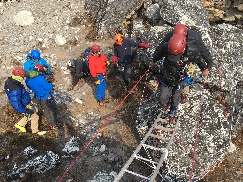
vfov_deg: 48.2
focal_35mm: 29
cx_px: 122
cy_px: 91
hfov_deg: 61.7
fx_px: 204
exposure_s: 1/916
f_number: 2.2
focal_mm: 4.15
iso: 25
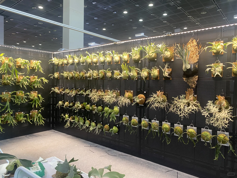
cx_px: 118
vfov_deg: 53.1
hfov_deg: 67.3
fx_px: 178
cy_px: 89
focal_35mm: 26
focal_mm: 4.25
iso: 64
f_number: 1.8
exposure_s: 1/50
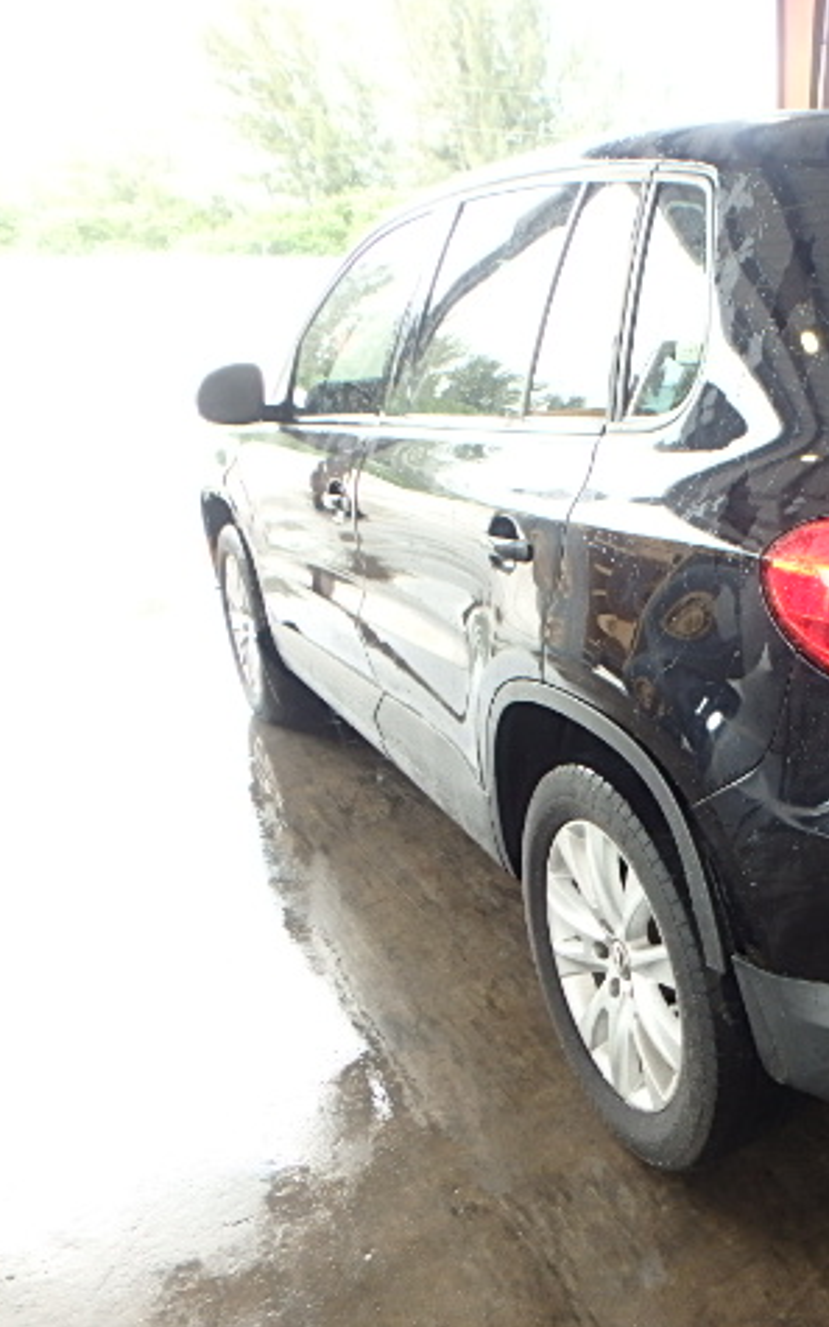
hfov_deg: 37.0
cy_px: 665
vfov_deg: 62.9
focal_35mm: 30
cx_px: 851
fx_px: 1084
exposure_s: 1/50
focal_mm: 3.7
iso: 200
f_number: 3.5
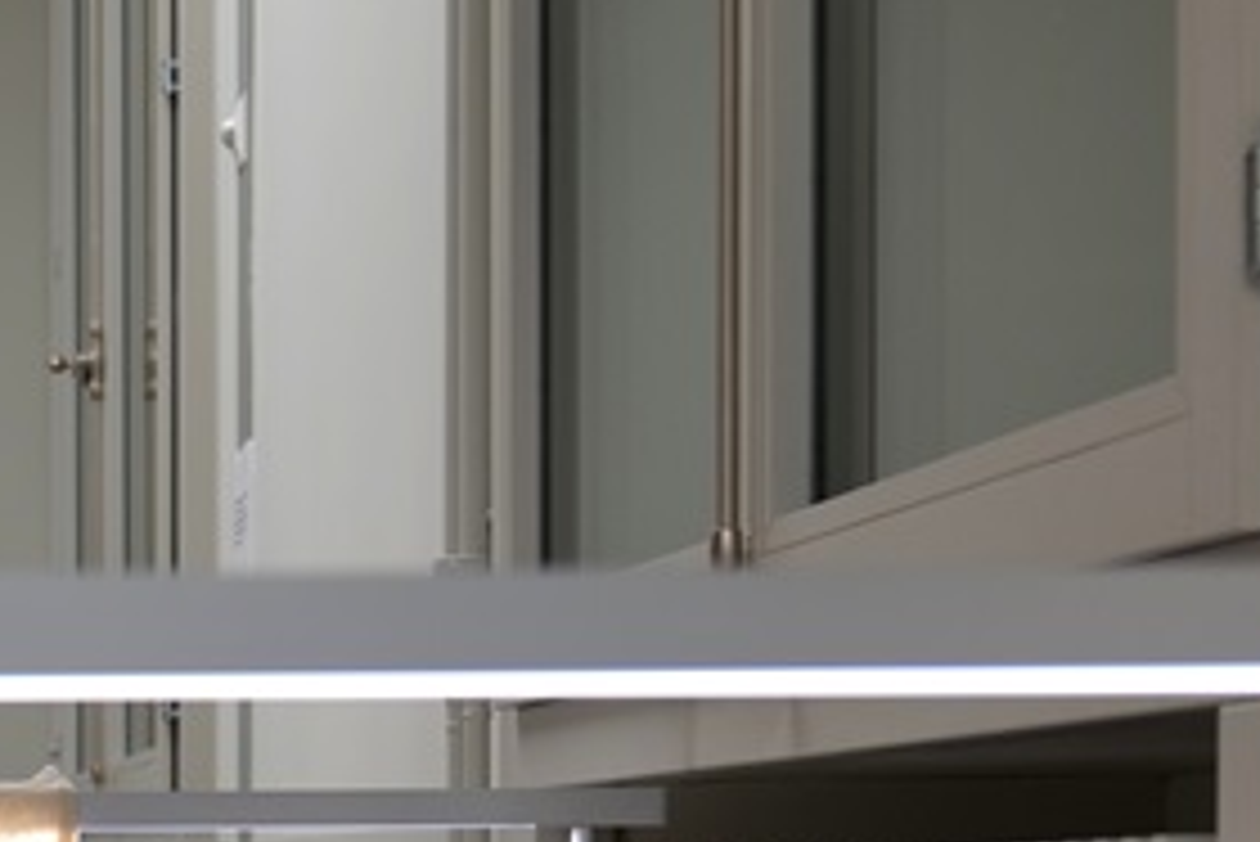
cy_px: 1024
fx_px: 4097
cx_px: -400
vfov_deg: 11.5
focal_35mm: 117
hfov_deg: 16.5
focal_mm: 41
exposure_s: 1/60
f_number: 4.8
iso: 500
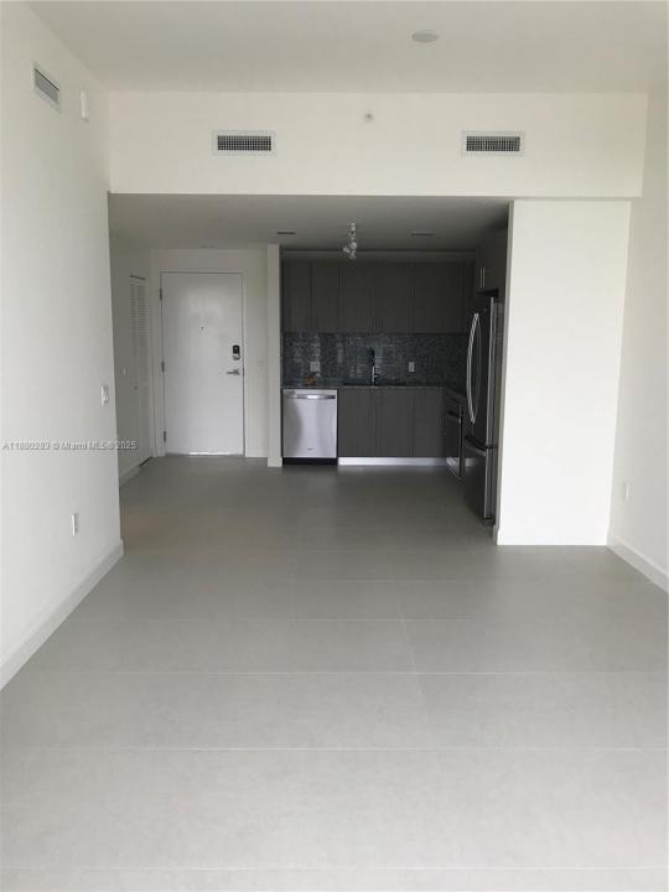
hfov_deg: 49.7
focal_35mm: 28
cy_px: 446
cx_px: 334
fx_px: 722
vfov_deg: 63.4
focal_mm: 3.99
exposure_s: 1/40
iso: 20
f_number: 1.8
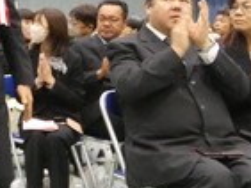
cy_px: 2
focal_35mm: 75
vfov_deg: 19.1
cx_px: -144
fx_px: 544
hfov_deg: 21.1
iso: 1000
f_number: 2.9
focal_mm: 3.9
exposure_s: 1/60
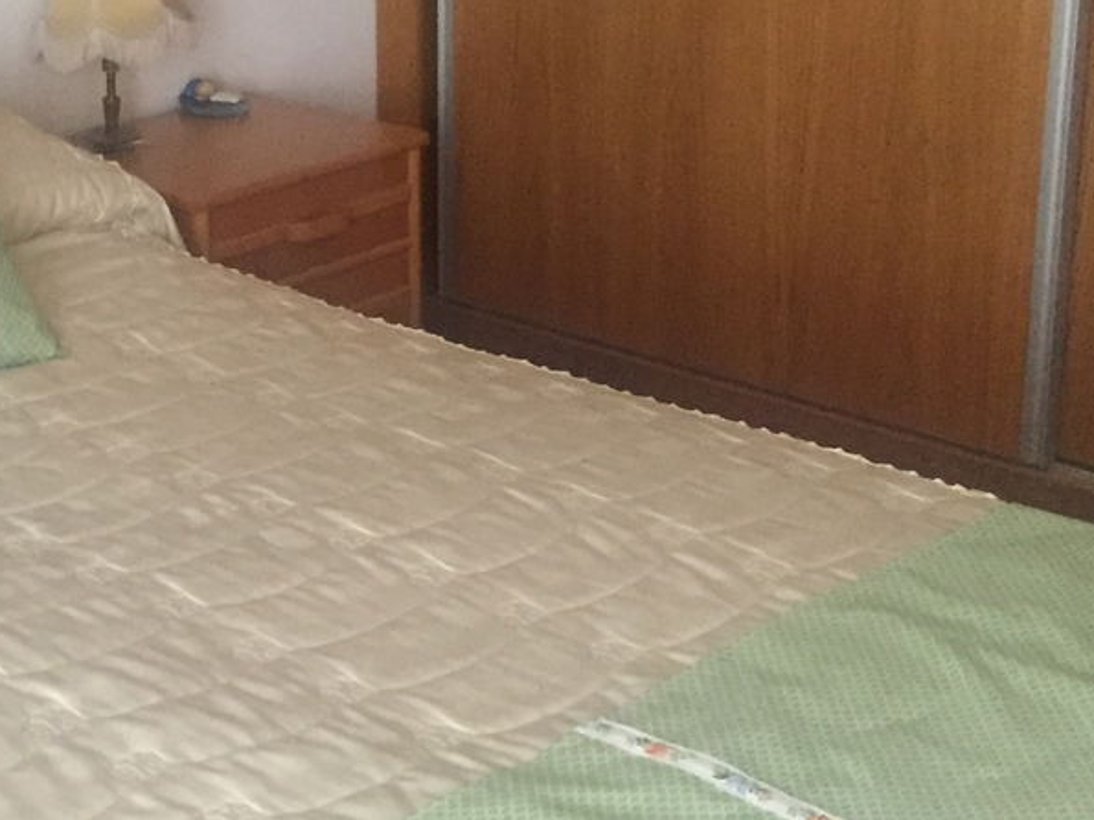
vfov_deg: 18.8
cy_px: 263
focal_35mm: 78
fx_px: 2465
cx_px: 210
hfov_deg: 24.6
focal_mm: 4.15
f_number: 2.2
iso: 250
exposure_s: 1/17
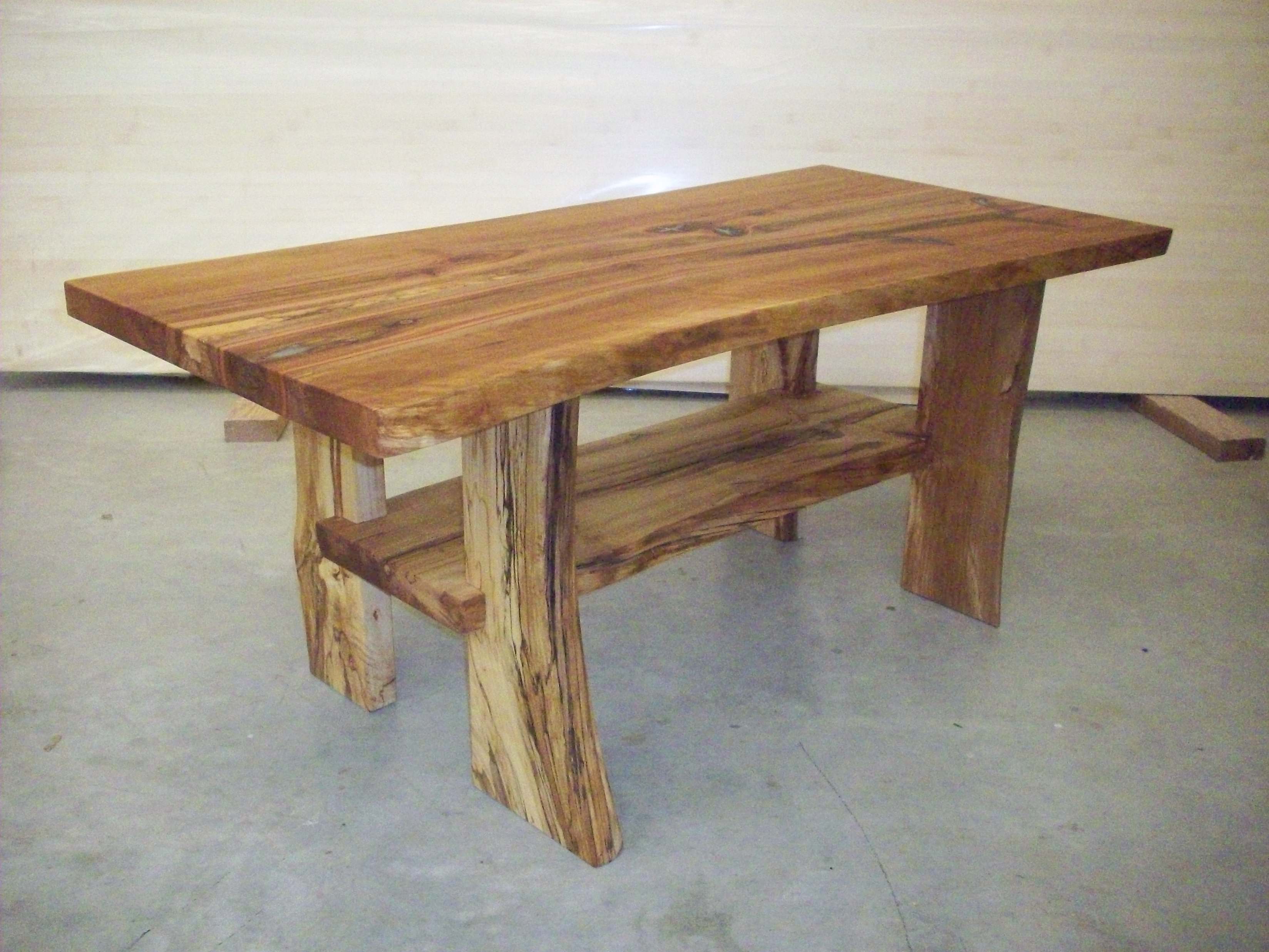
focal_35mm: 37
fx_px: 1356
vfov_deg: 38.7
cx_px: 634
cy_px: 476
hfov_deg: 50.1
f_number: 2.8
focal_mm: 6.2
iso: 777
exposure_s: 1/128
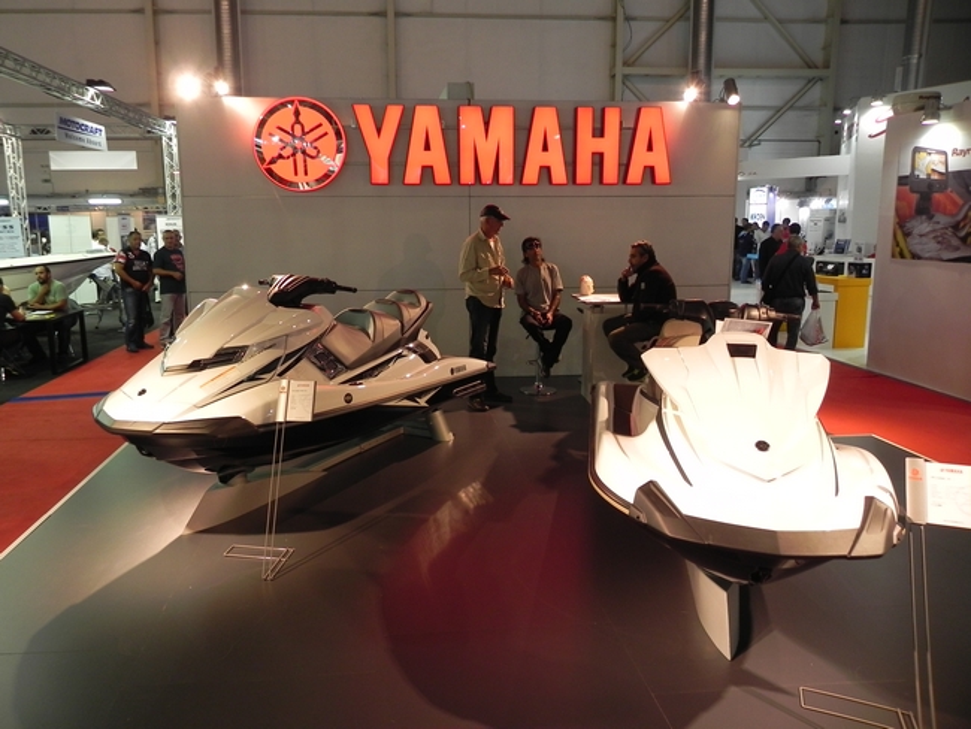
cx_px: 486
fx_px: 730
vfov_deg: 53.1
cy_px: 364
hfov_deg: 67.3
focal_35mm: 26
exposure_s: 1/62
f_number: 3.2
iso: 160
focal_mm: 4.6
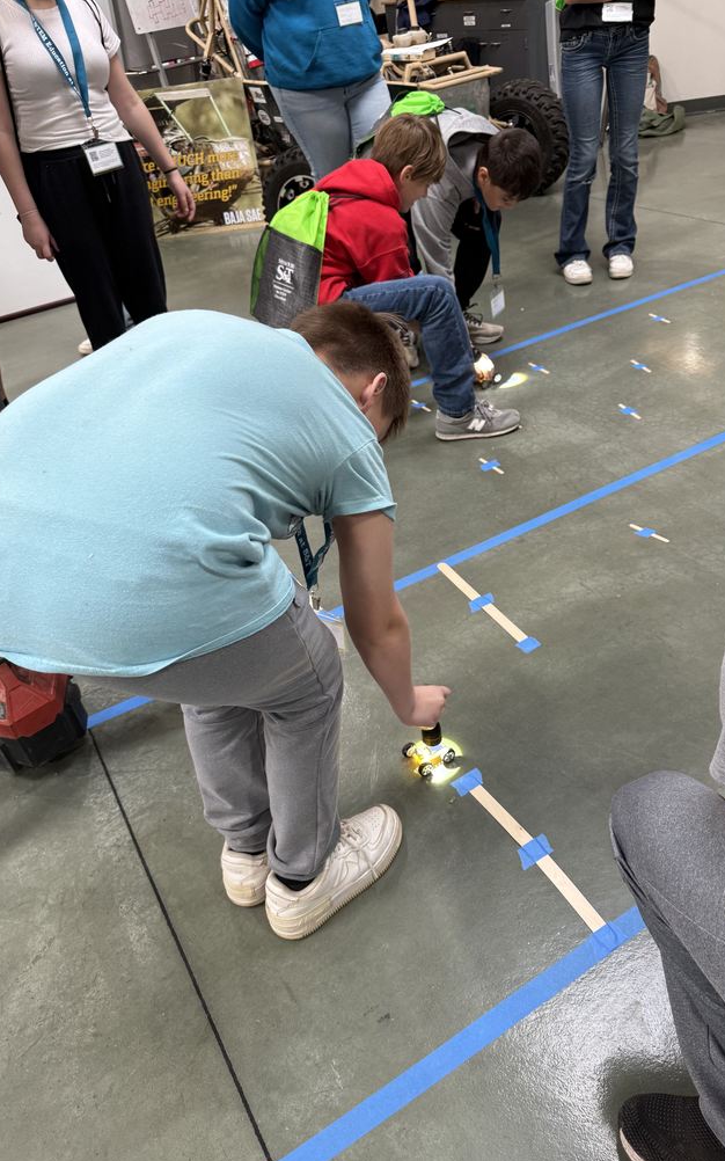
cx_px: 408
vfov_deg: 70.4
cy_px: 574
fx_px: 822
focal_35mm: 26
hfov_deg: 47.5
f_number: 1.78
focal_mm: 6.76
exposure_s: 1/120
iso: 100
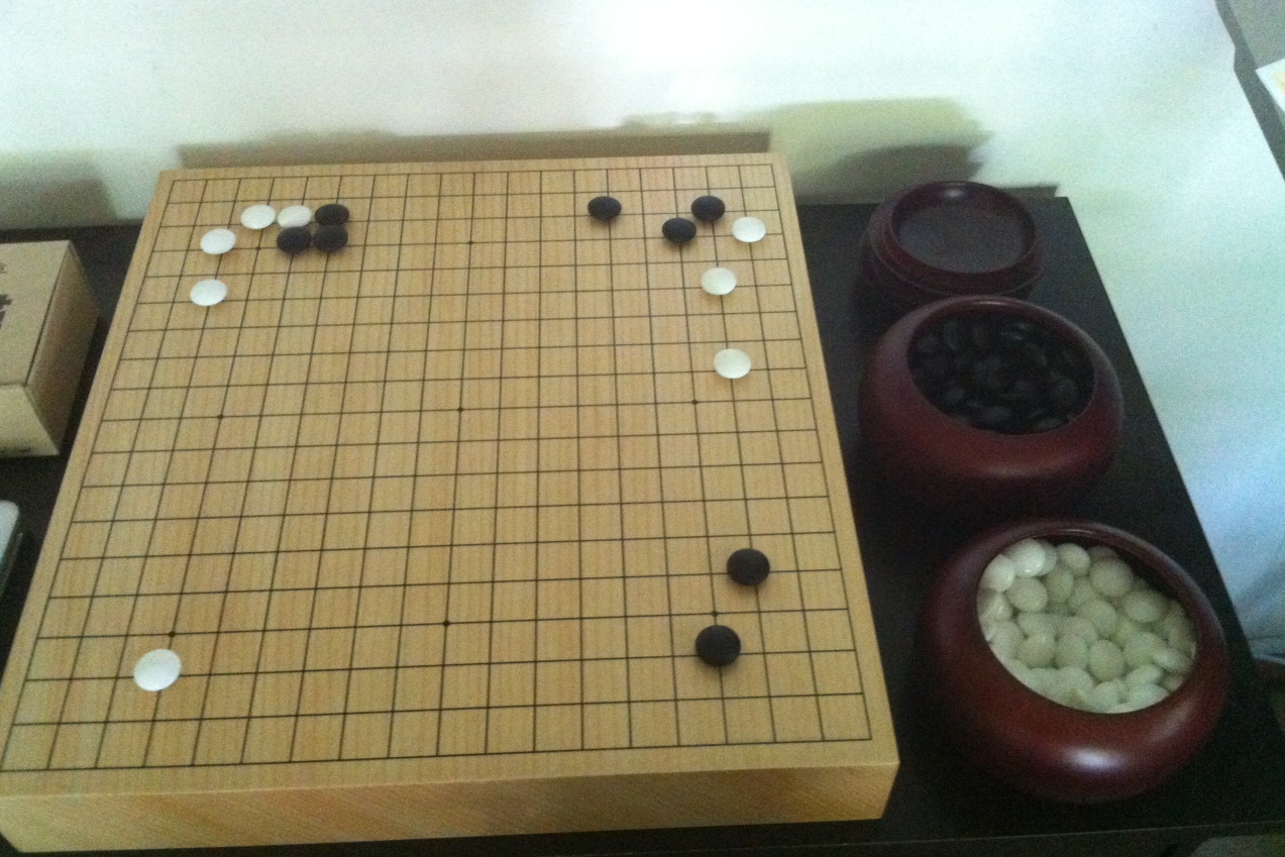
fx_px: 1321
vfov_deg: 35.9
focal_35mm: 37
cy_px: 458
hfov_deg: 51.9
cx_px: 637
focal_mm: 3.85
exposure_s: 1/15
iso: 800
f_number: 2.8
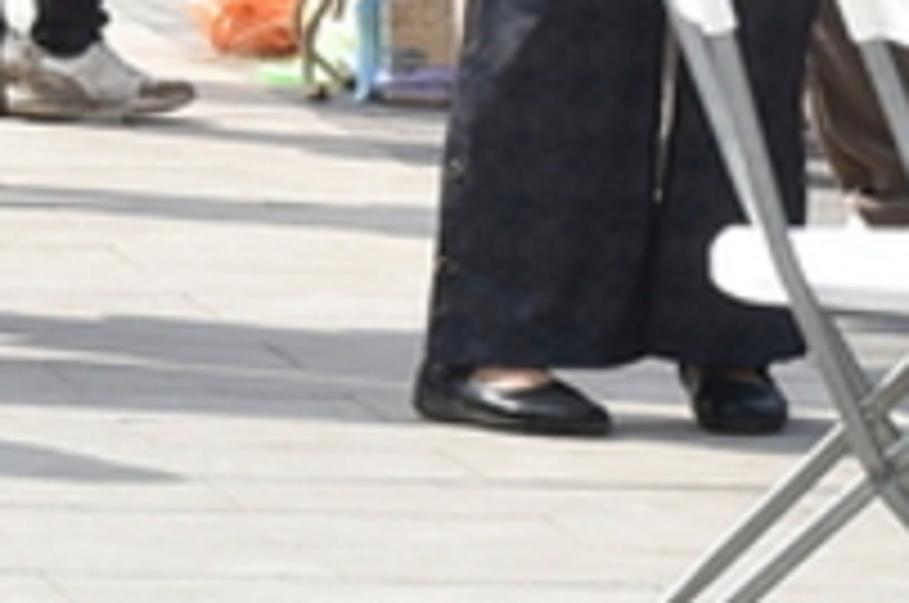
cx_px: -1300
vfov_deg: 2.6
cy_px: -857
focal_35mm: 514
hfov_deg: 3.9
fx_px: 12958
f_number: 13
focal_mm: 65
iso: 800
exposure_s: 1/400
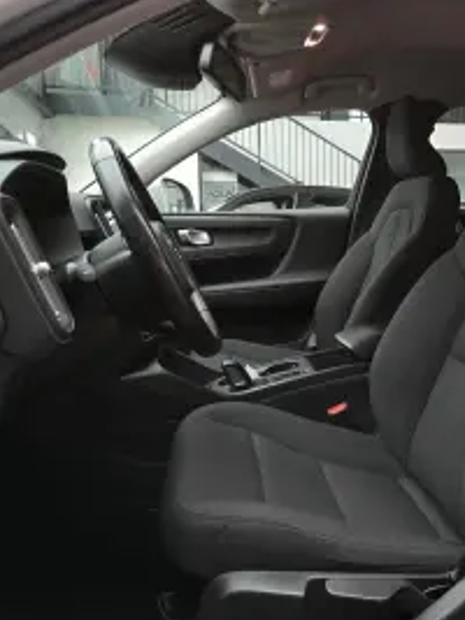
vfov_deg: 58.4
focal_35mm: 31
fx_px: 556
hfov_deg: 44.8
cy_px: 309
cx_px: 307
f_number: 1.8
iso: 320
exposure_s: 1/100
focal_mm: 5.4
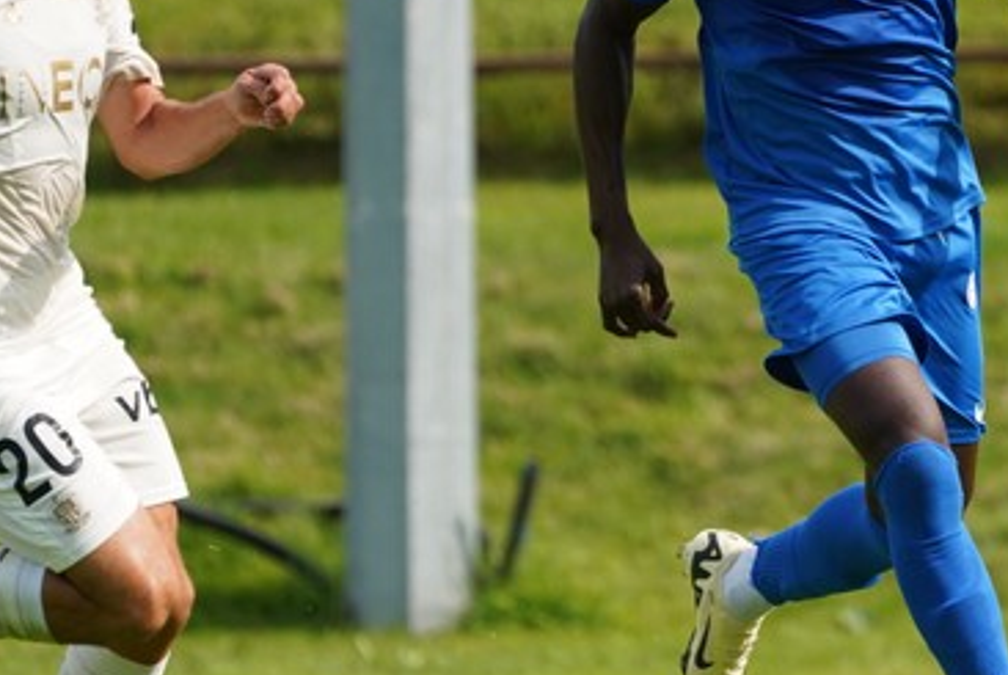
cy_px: 288
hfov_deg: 3.0
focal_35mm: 679
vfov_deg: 2.0
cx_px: 788
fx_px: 19035
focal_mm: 336
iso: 800
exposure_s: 1/2000
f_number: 5.6
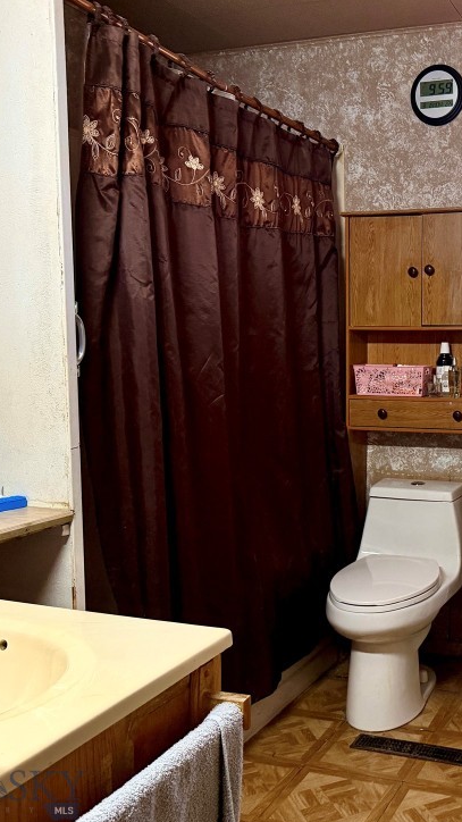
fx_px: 806
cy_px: 399
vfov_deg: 54.0
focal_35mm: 37
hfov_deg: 30.1
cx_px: 446
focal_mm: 6.76
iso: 400
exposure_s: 1/60
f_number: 1.78
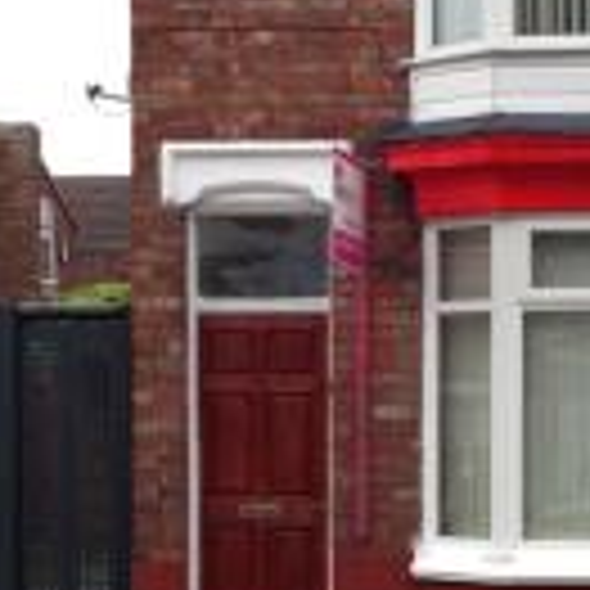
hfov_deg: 17.7
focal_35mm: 97
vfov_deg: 17.9
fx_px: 1870
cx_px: 509
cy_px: 417
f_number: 2.4
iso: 64
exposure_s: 1/339
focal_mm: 4.13
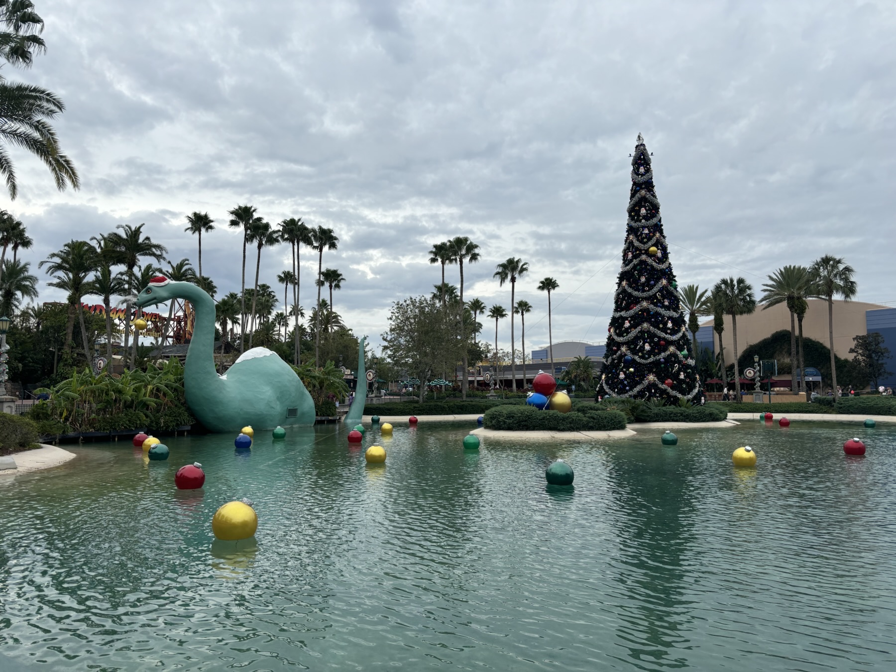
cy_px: 336
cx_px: 448
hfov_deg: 67.3
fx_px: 673
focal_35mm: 26
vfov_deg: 53.1
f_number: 1.6
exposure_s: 1/1876
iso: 50
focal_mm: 5.96
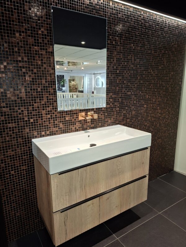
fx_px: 165
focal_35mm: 23
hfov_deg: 58.9
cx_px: 93
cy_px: 124
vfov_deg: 73.9
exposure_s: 1/50
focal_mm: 5.54
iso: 250
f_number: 1.8
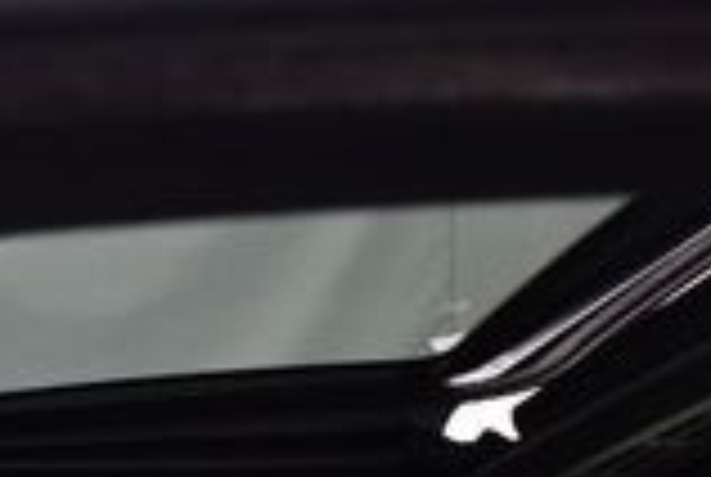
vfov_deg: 9.3
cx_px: -162
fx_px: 2889
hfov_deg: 13.6
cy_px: 610
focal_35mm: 146
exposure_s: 1/125
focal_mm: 18
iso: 1250
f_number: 3.5
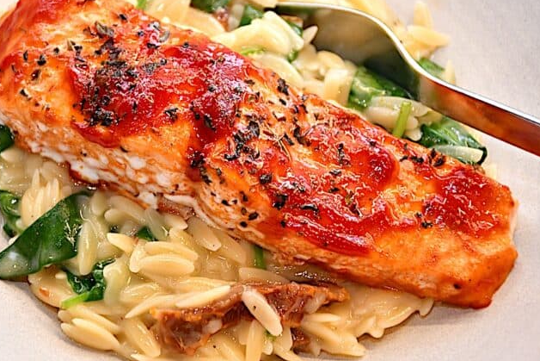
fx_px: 1650
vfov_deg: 12.5
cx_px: 221
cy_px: 155
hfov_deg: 18.6
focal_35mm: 110
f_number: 5
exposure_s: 1/60
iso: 800
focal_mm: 60
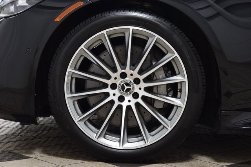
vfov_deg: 17.5
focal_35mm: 78
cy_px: 84
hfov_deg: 26.0
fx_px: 544
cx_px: 126
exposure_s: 1/15
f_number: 6.3
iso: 720
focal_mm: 52
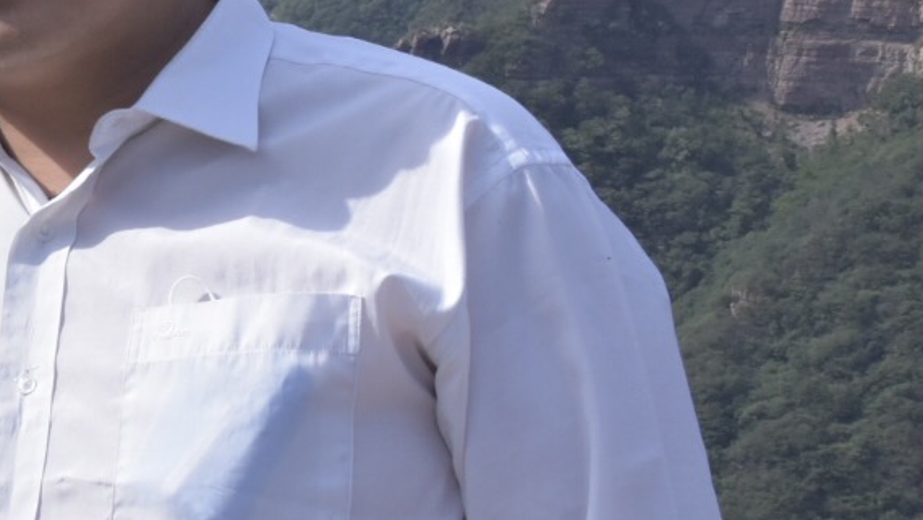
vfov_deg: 10.0
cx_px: -356
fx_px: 2950
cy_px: 39
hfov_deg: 16.6
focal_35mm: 120
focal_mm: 27
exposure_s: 1/800
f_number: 14
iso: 1000
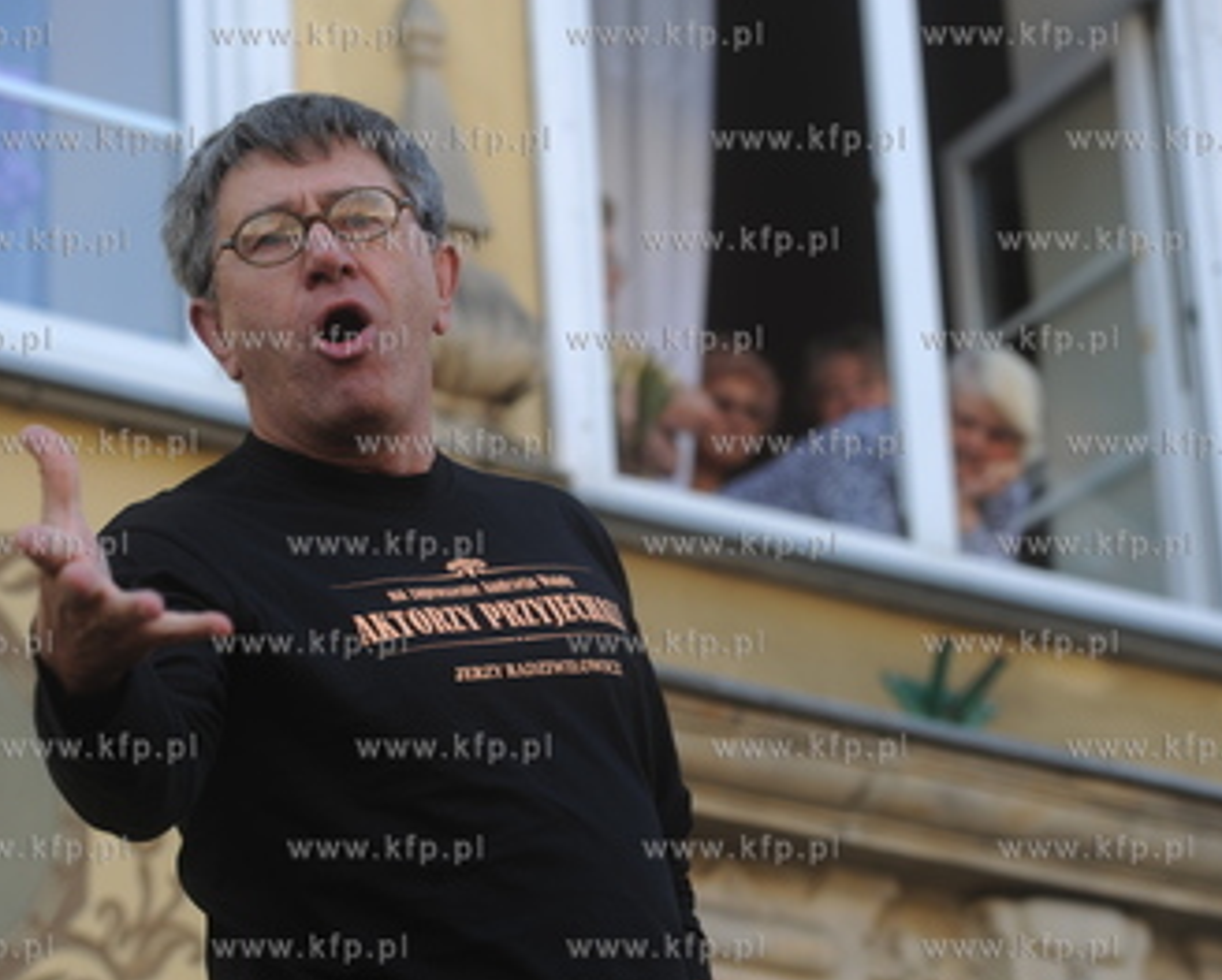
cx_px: 585
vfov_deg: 12.1
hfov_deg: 15.0
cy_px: 492
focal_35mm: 128
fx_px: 4633
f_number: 5.6
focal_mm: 112
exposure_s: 1/100
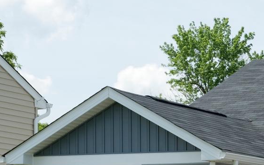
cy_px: 175
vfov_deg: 7.0
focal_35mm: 187
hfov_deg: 10.7
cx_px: 415
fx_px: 1346
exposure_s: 1/500
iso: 320
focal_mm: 50
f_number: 11
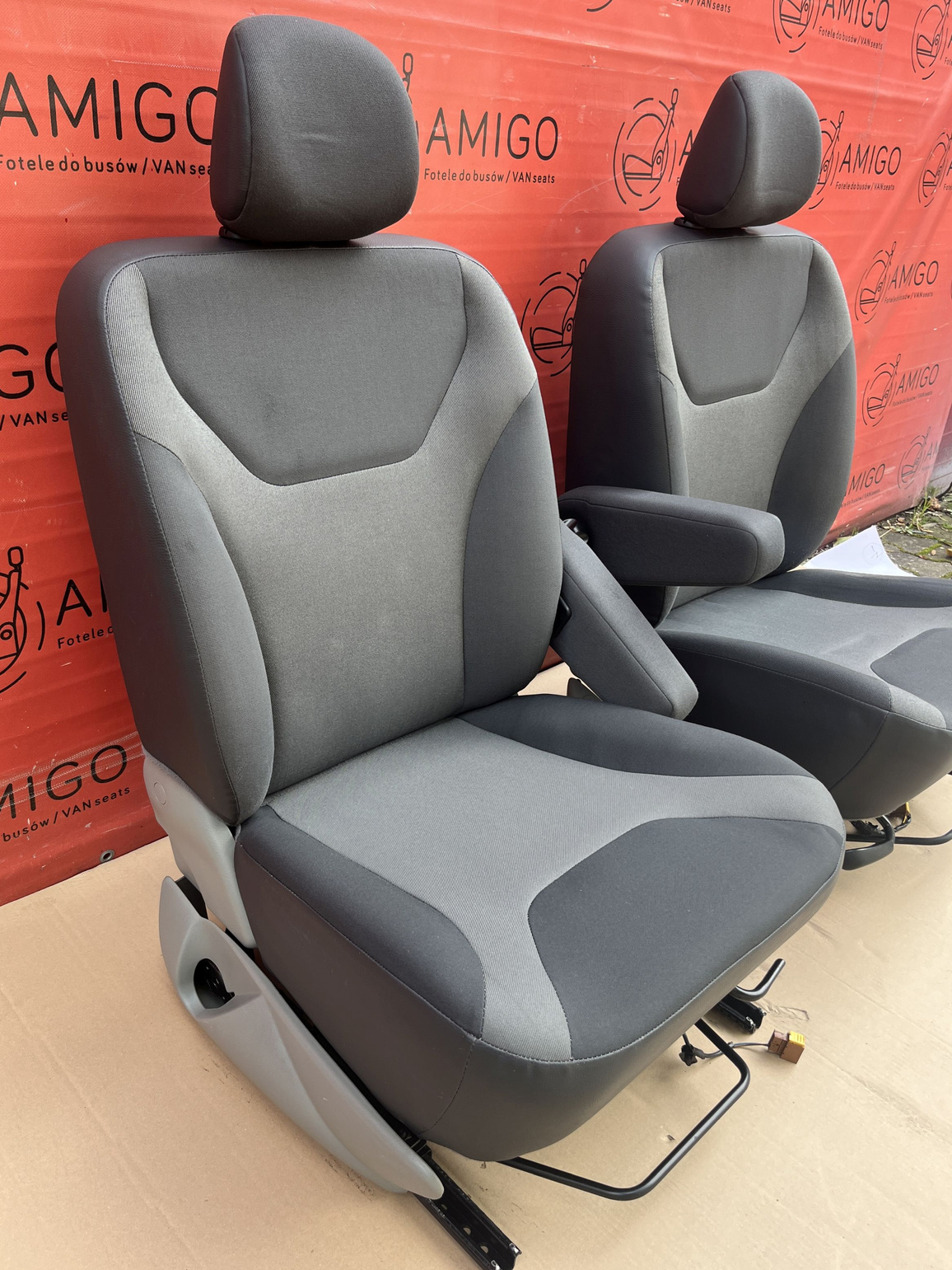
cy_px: 625
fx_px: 990
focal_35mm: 27
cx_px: 461
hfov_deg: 51.4
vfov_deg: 65.3
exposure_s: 1/177
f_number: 1.6
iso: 40
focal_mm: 5.1
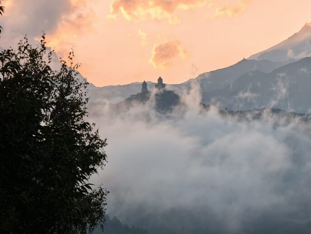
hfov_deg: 10.2
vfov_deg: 7.7
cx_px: 220
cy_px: 144
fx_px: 1743
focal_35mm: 194
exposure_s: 1/610
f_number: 2.6
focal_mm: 15.38
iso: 100
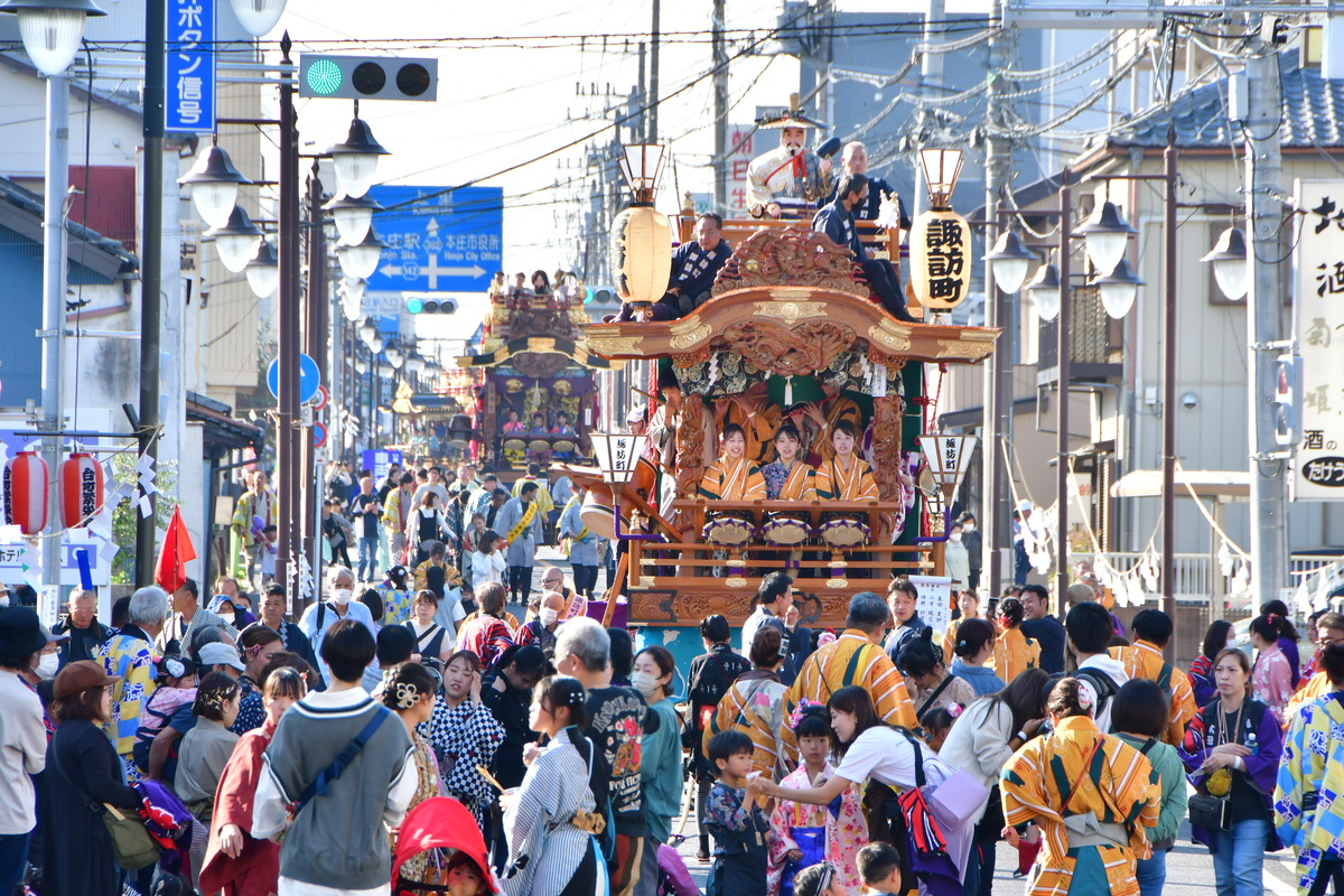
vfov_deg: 5.4
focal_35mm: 255
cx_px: 672
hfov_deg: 8.1
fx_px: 9519
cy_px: 448
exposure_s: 1/250
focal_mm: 170
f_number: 8
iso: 320
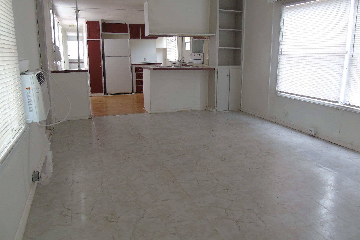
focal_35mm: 27
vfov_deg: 47.9
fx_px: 270
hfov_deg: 67.4
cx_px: 185
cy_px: 109
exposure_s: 1/30
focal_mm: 4.4
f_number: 3.4
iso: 160
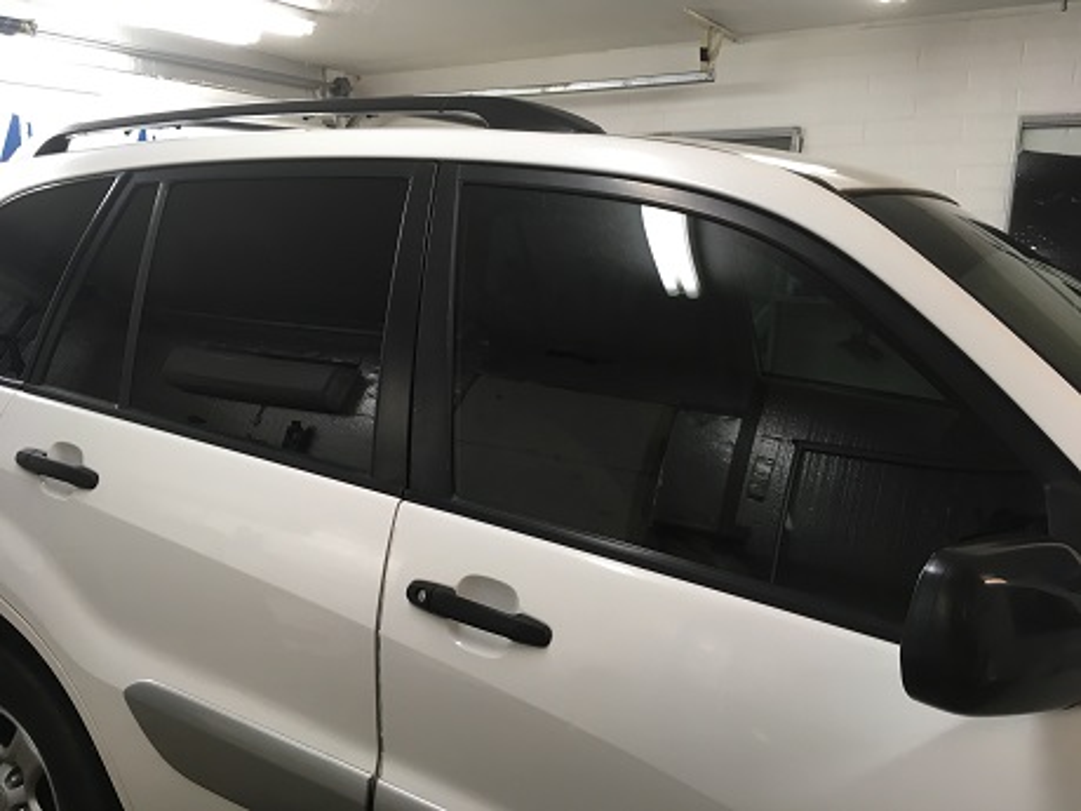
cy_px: 406
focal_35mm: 29
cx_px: 540
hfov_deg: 61.7
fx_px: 906
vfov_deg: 48.2
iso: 50
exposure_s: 1/30
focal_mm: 4.15
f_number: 2.2
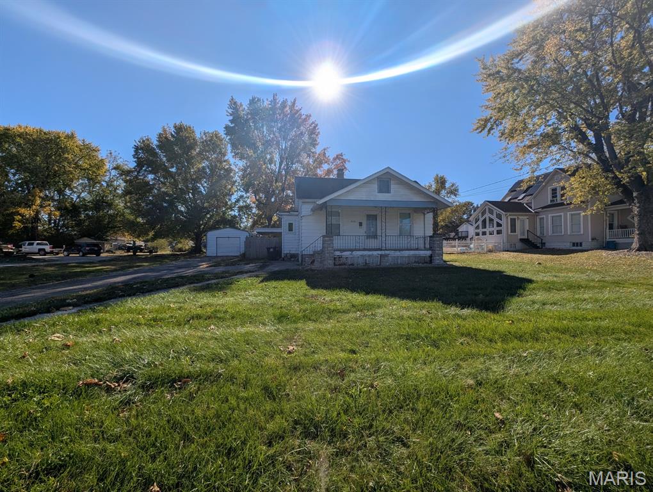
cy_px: 246
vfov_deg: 94.6
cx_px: 326
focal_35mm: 12
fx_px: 227
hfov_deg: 110.5
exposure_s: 1/3623
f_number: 1.95
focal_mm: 2.23
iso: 31
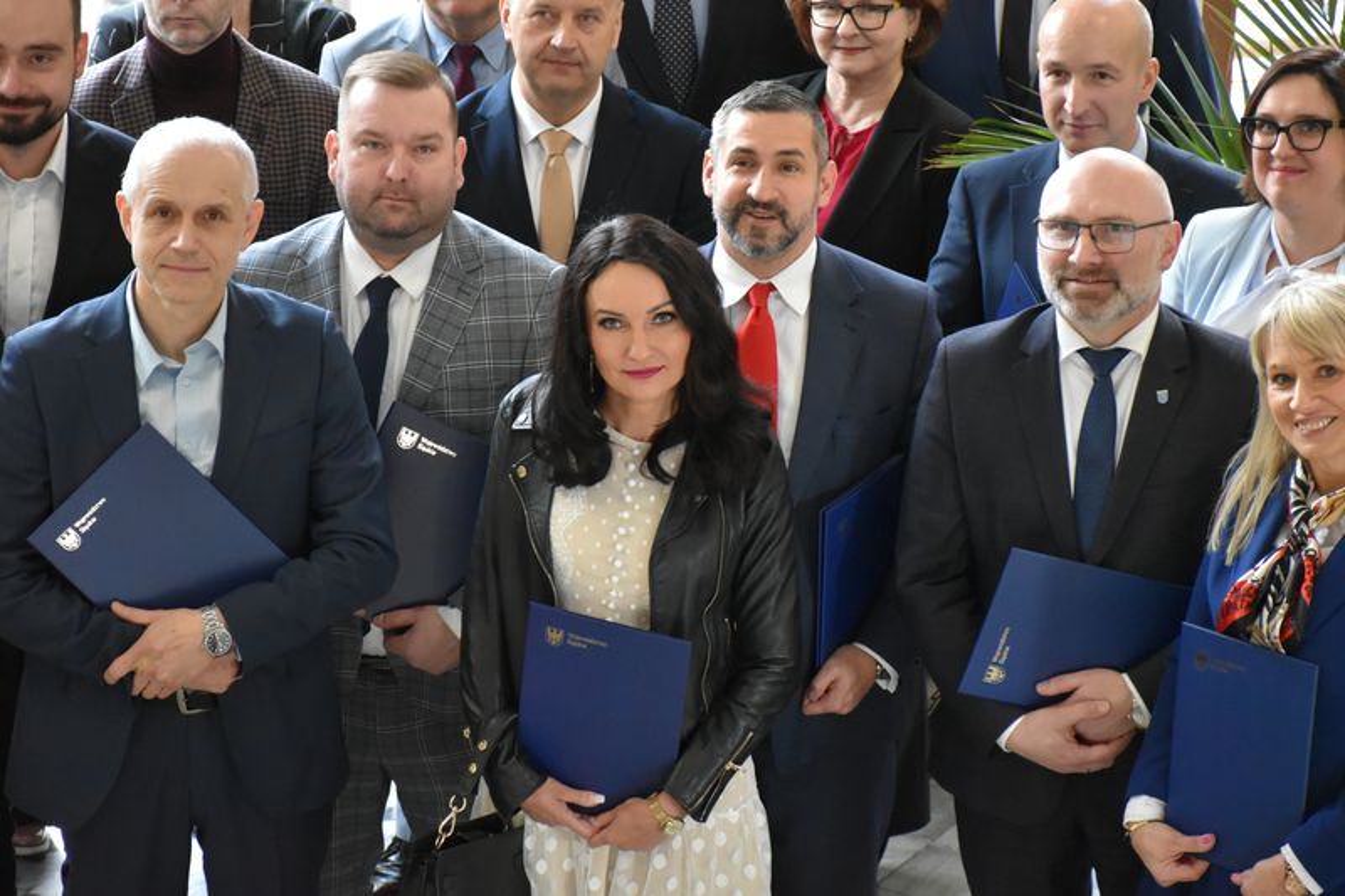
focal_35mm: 135
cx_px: 672
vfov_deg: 10.2
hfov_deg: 15.2
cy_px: 448
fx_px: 5042
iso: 4500
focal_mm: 90
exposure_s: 1/125
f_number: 5.3
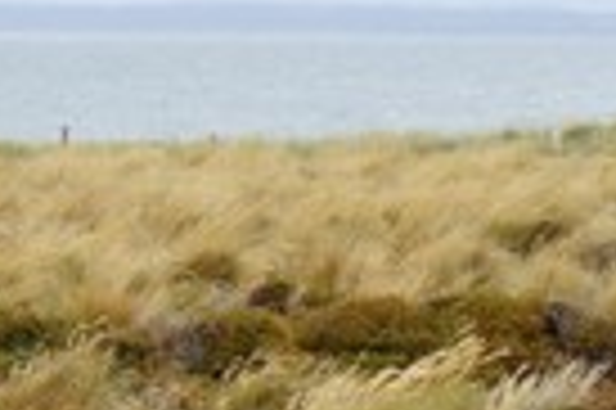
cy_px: 527
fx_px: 11142
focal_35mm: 652
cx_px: 477
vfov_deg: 2.1
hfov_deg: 3.2
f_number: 11
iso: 200
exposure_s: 1/160
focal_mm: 55
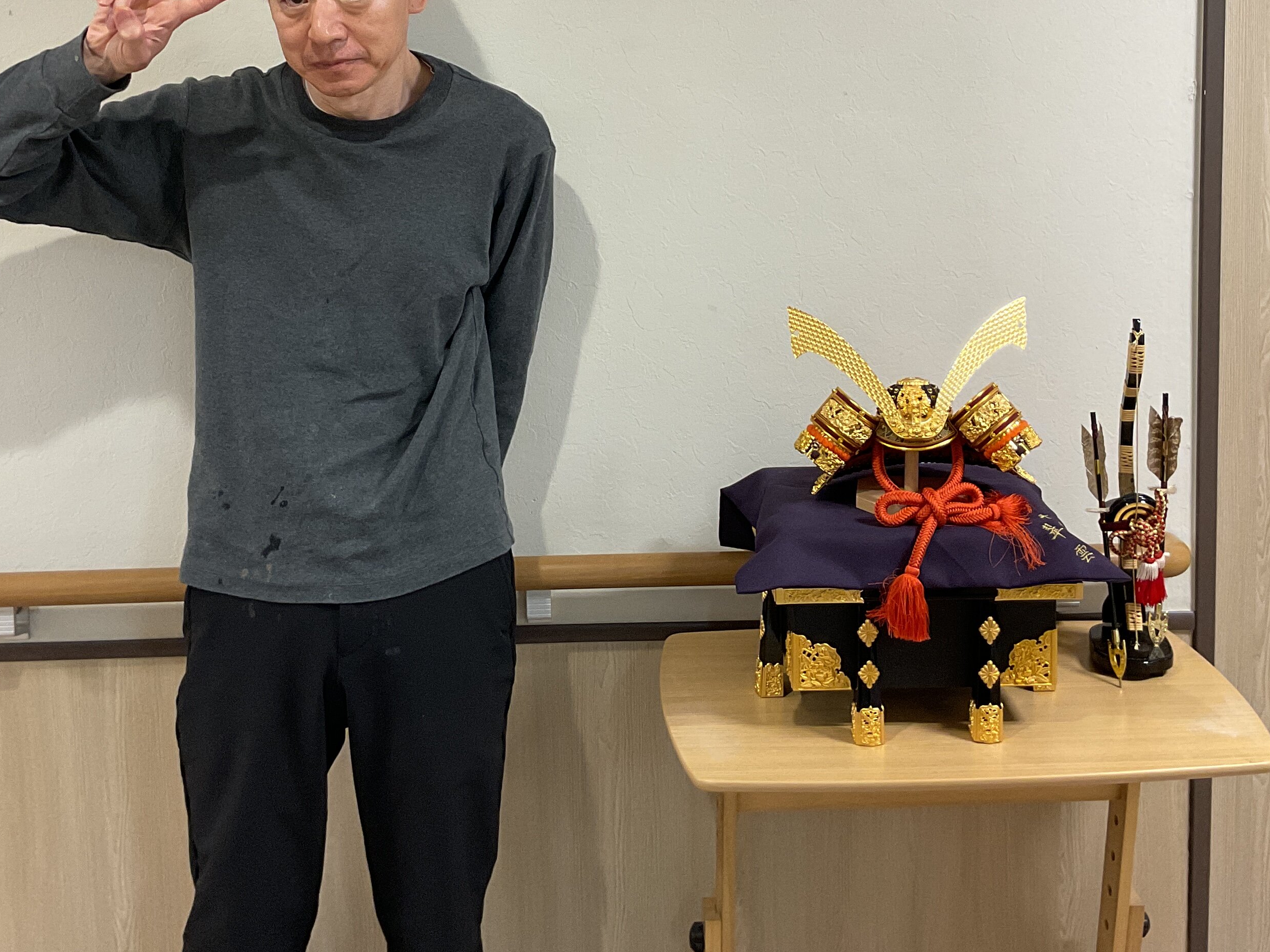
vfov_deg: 30.2
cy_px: 207
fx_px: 1724
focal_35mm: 47
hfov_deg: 40.4
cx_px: 614
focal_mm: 3
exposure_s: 1/60
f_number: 1.8
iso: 80
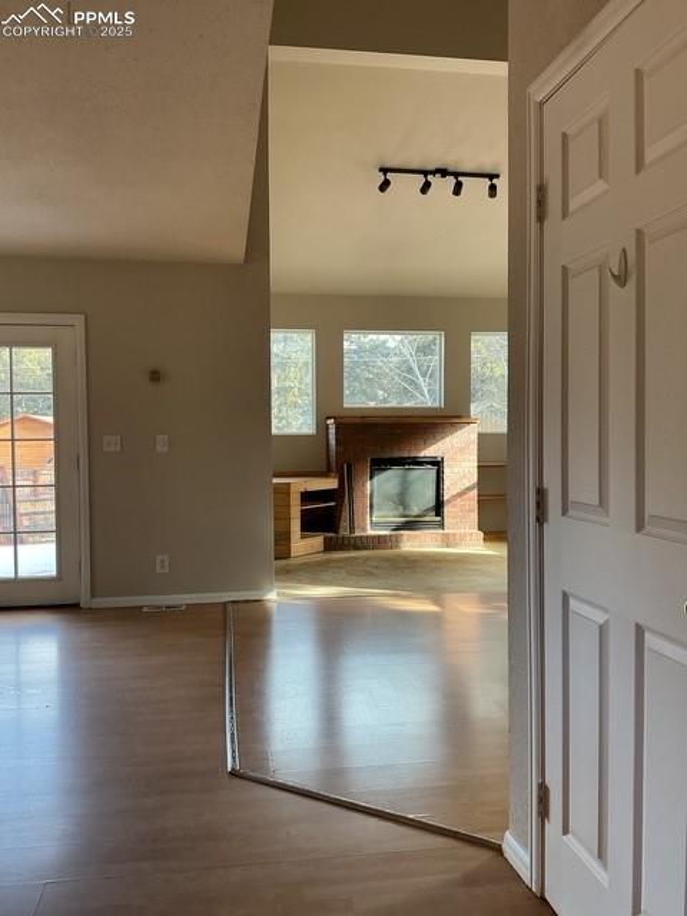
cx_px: 344
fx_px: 767
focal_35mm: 29
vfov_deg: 61.7
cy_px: 458
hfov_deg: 48.2
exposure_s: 1/100
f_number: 1.8
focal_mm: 3
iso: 64
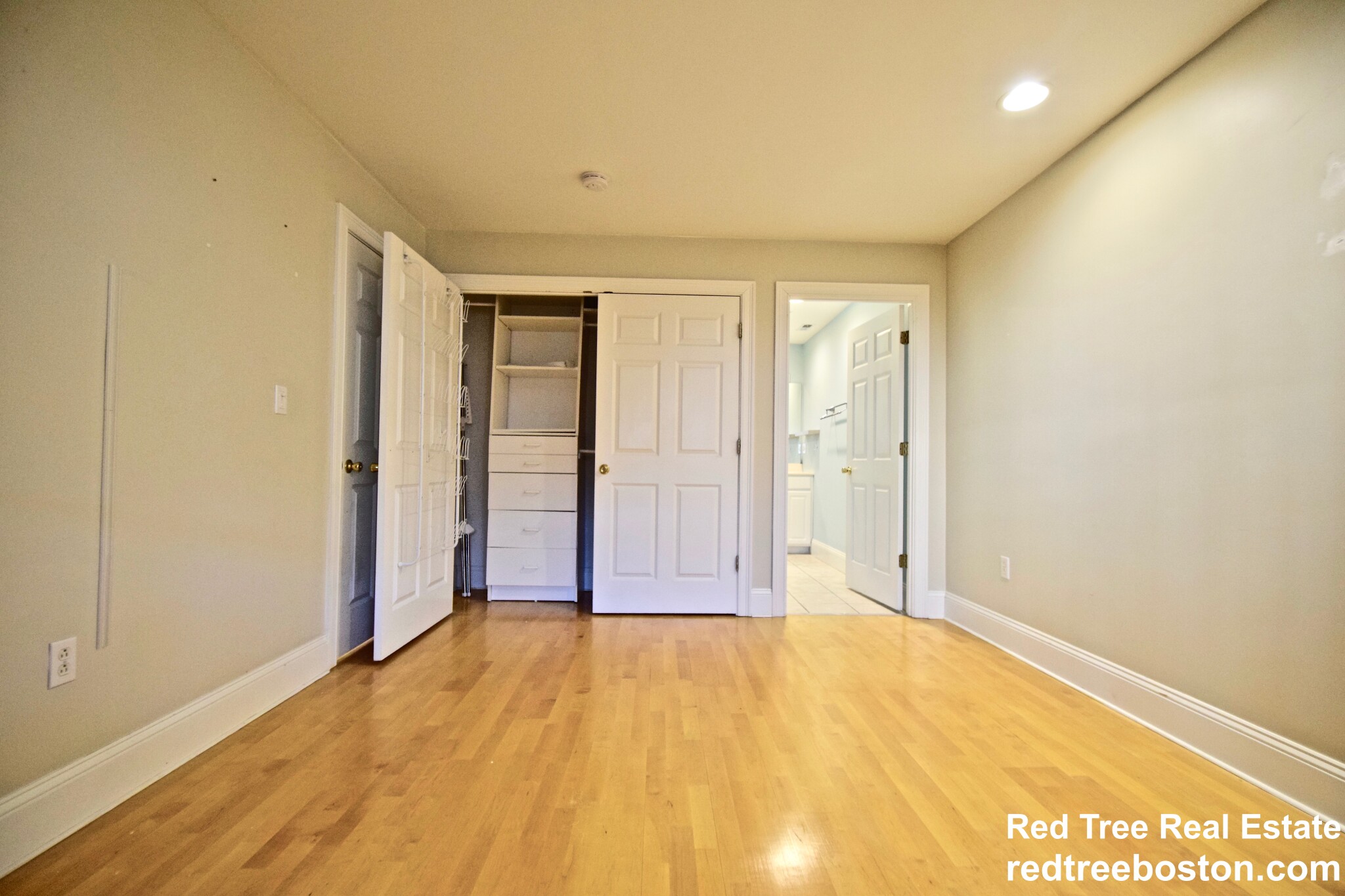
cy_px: 448
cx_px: 672
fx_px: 560
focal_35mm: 15
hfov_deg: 100.4
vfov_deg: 77.3
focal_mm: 10
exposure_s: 1/60
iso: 800
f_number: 3.5
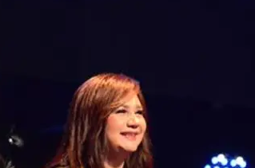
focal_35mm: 734
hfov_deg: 2.8
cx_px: 32
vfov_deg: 1.9
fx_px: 5186
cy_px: 201
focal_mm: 200
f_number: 3.5
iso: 6400
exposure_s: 1/640
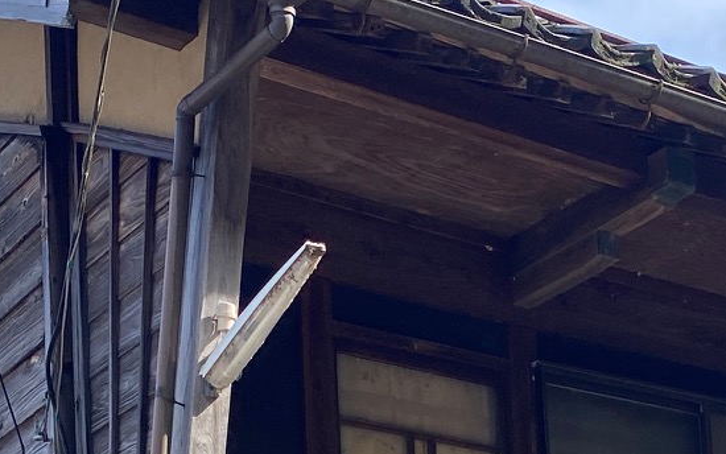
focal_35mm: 101
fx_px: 1999
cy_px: 870
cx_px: 566
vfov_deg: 11.8
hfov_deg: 20.4
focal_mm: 4.25
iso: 32
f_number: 1.8
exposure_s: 1/706
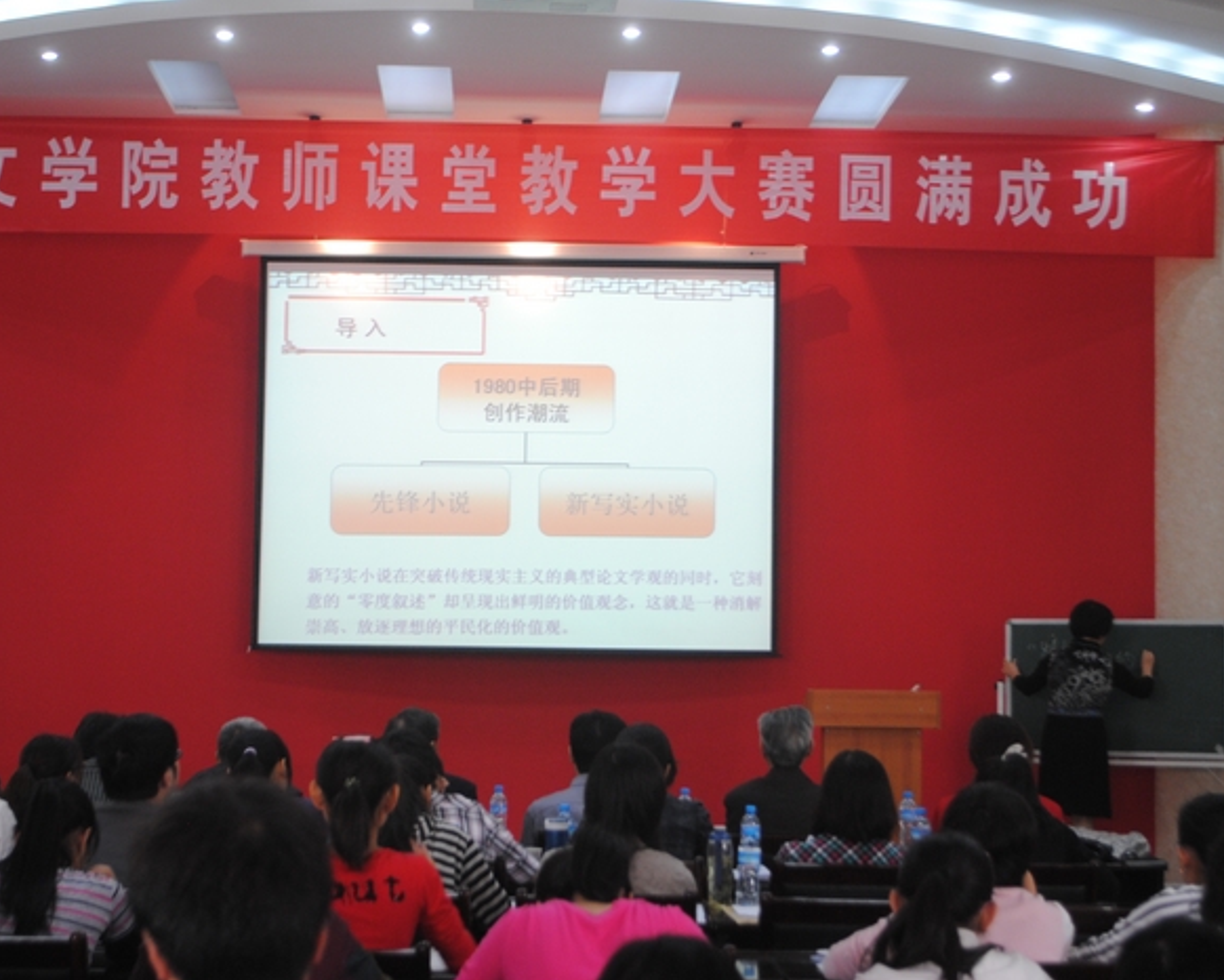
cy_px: 490
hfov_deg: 30.9
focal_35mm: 61
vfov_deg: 25.0
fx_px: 2211
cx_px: 578
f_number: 5
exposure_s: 1/25
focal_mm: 36
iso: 400
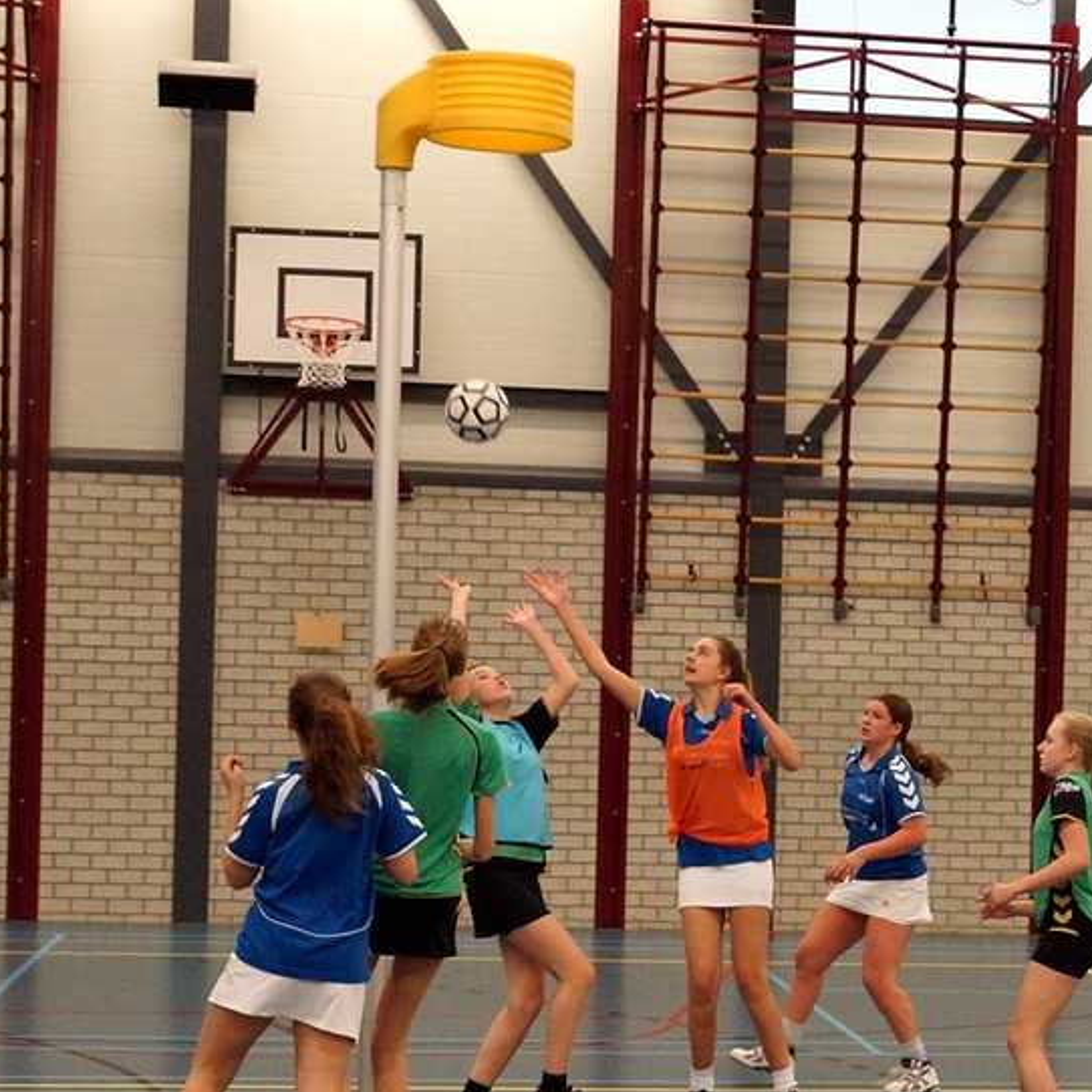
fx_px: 1892
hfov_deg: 32.2
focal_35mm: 53
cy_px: 685
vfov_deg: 32.0
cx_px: 621
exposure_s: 1/250
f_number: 3.2
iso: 1250
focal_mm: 22
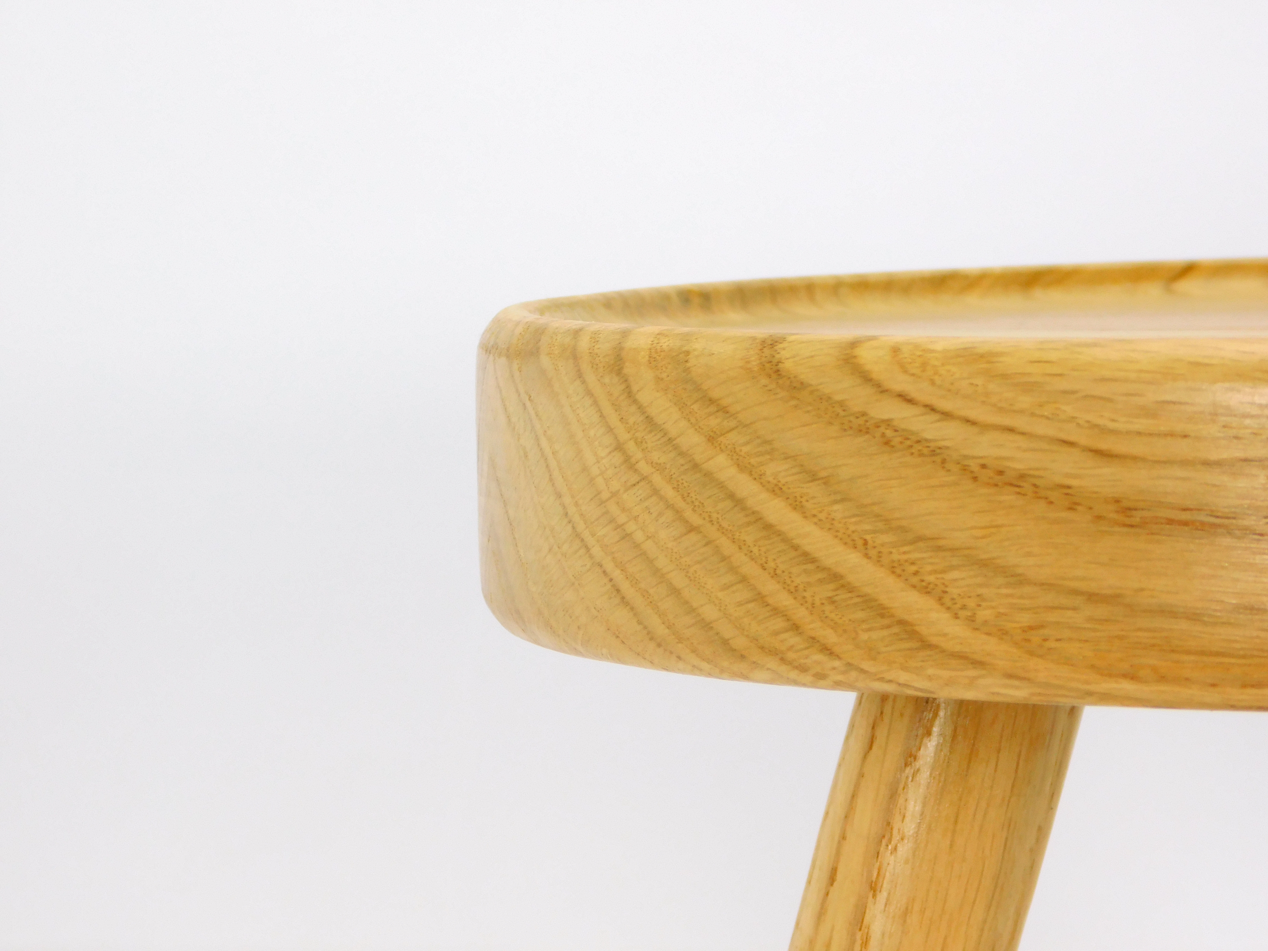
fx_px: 6227
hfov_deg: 11.6
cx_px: 634
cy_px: 476
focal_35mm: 170
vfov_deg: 8.7
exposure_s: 1/50
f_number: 5.3
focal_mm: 30.1
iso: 125
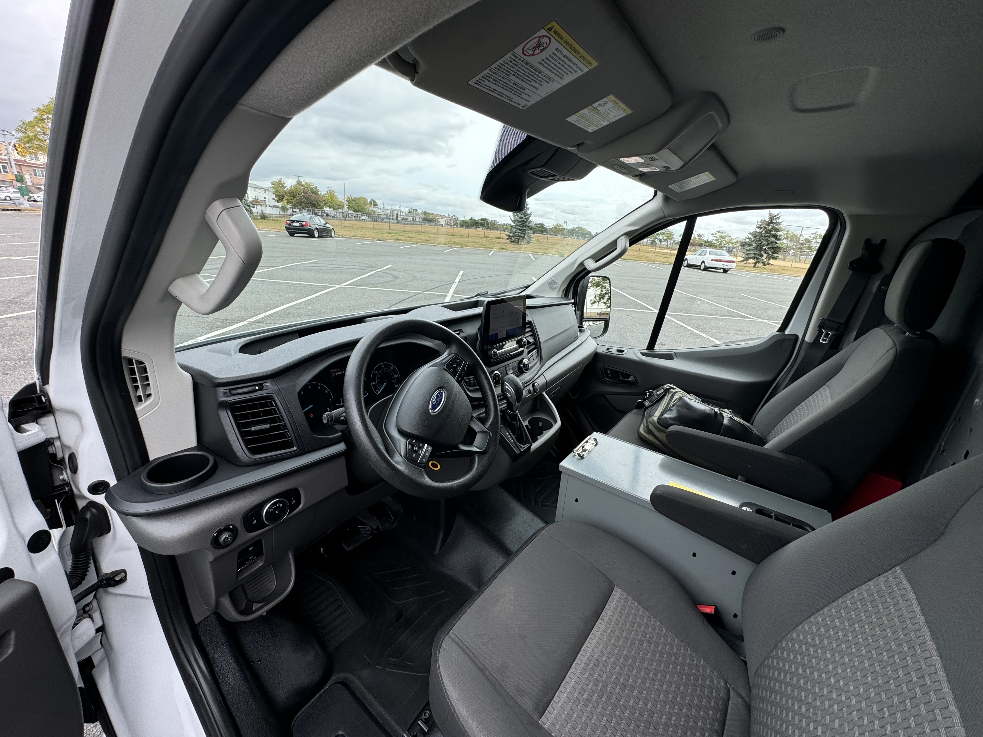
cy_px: 368
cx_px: 492
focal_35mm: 14
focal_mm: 2.22
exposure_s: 1/250
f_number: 2.2
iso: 40
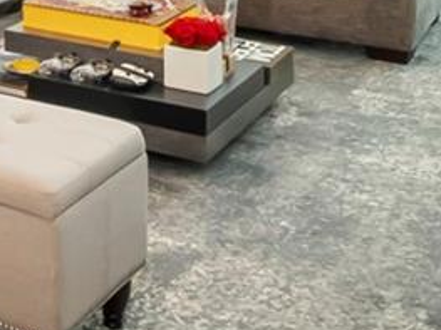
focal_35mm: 82
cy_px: -203
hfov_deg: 21.4
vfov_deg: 16.1
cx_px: -148
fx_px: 1044
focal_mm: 9
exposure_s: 1/15
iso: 640
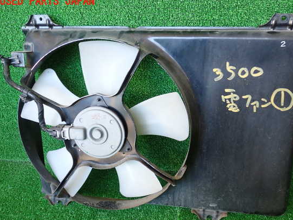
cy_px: 116
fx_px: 279
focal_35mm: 33
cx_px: 158
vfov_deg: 42.9
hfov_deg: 55.3
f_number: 2.3
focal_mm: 5.4
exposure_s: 1/40
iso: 200
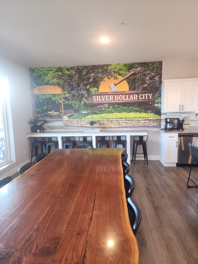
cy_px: 132
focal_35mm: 23
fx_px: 175
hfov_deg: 58.9
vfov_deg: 73.9
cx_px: 99
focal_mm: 6.4
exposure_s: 1/60
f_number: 1.8
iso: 125
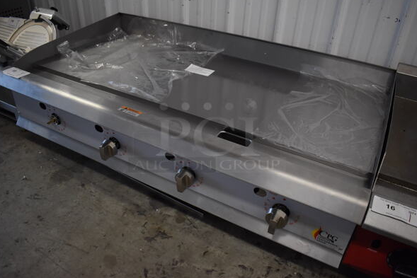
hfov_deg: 65.5
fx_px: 324
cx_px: 207
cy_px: 135
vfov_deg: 46.4
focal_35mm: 28
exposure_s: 1/125
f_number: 3.5
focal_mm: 18
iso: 1100
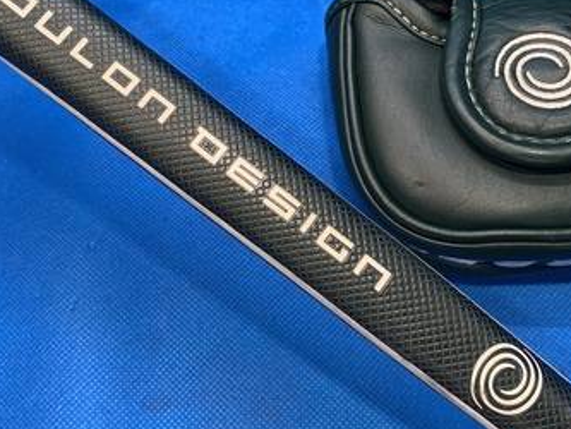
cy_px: 146
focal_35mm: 50
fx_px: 825
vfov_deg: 28.9
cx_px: 295
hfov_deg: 38.2
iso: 125
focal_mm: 4.25
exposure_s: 1/60
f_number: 1.8
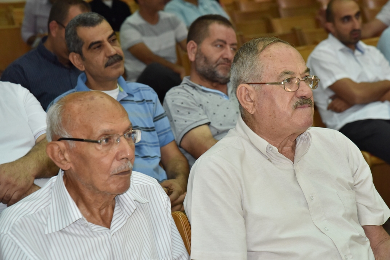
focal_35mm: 120
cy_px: 130
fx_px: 1300
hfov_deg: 17.1
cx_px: 195
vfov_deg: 11.4
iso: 2500
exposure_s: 1/250
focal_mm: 120
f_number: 8
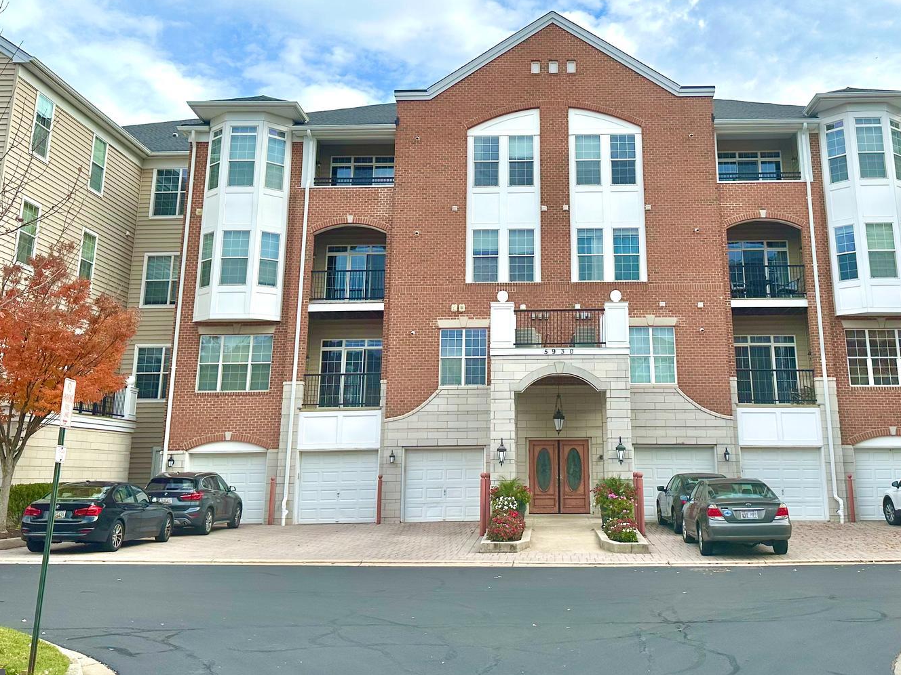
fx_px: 963
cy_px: 204
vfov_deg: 38.1
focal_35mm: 37
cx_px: 531
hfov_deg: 49.9
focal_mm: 6.86
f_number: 1.78
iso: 80
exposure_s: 1/2525
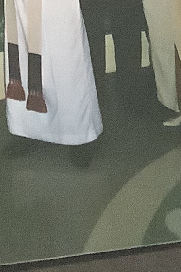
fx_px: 1357
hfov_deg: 7.6
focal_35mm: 180
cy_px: -251
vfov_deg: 10.6
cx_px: 85
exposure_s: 1/40
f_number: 2.4
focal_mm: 3.3
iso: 400
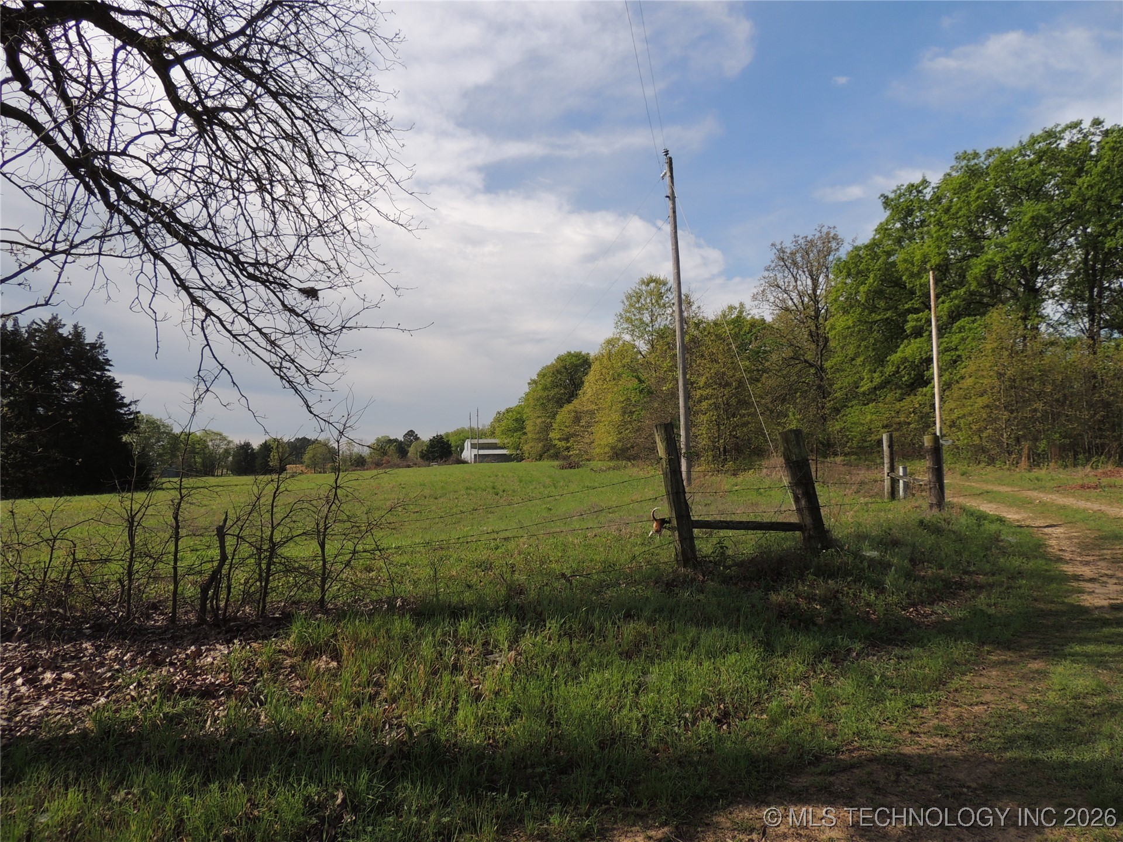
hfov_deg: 71.6
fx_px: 779
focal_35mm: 24
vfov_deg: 56.8
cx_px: 562
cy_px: 421
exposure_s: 1/1250
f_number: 3
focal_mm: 4.3
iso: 100
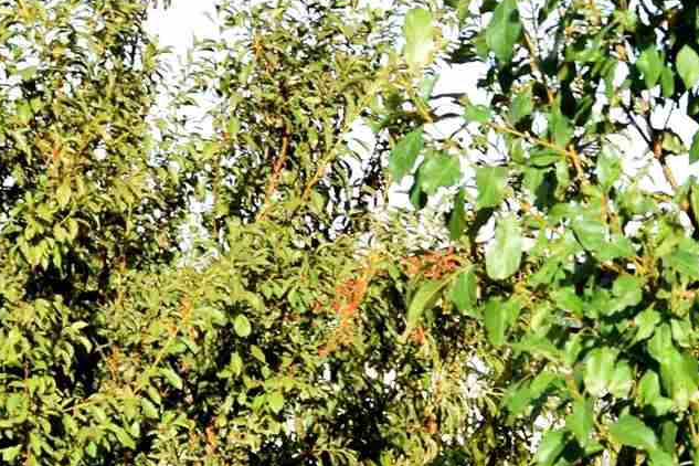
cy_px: 309
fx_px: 2543
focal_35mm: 131
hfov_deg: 15.6
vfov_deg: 10.5
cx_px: 177
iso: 400
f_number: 7.1
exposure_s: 1/200
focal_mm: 18
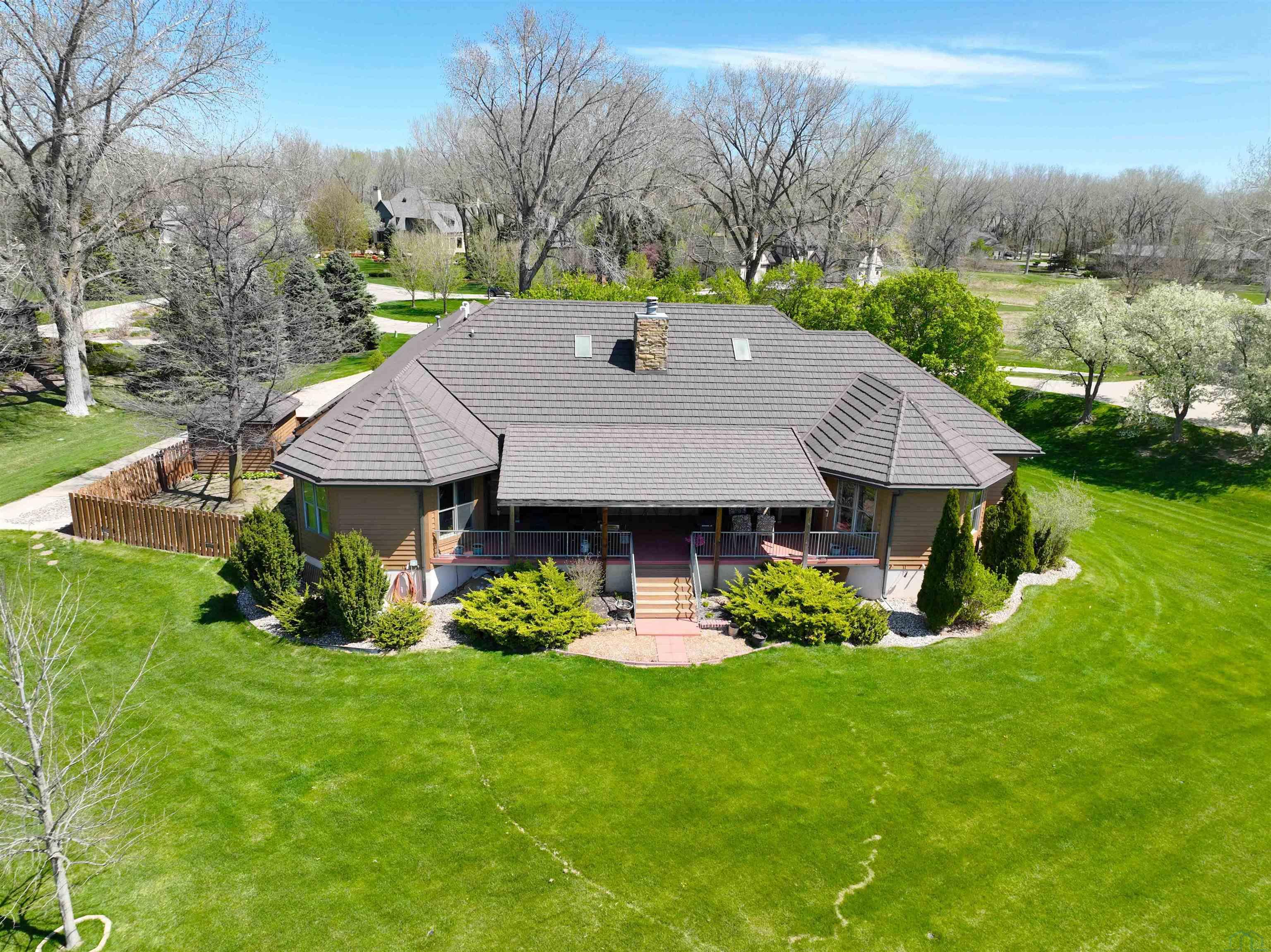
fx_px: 881
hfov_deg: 71.6
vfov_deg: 56.8
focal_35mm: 24
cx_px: 636
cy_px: 476
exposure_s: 1/1250
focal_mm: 12.29
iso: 100
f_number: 2.8
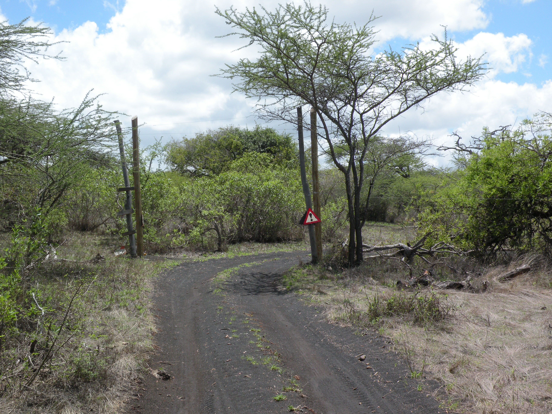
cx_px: 276
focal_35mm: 56
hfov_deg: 34.3
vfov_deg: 26.1
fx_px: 893
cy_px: 207
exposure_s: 1/277
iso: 64
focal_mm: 9.8
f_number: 7.1
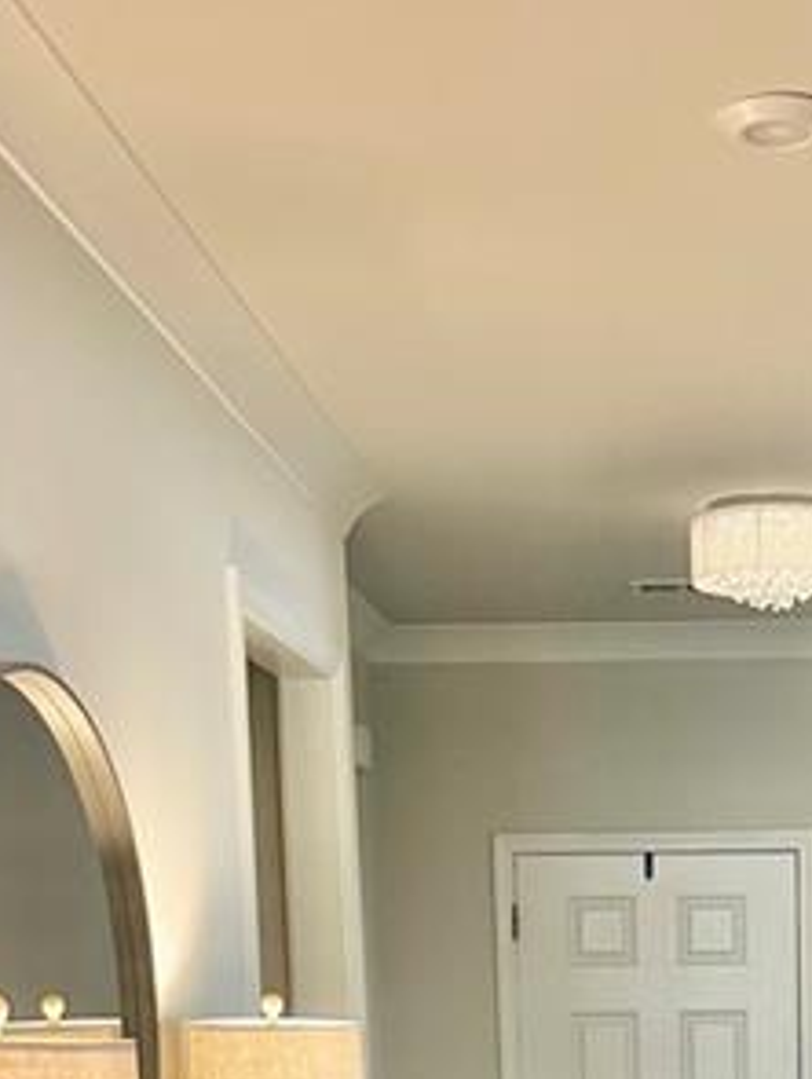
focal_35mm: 65
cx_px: 775
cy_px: 1218
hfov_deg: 22.0
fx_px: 2029
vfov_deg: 27.1
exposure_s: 1/60
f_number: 1.6
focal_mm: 5.1
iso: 200
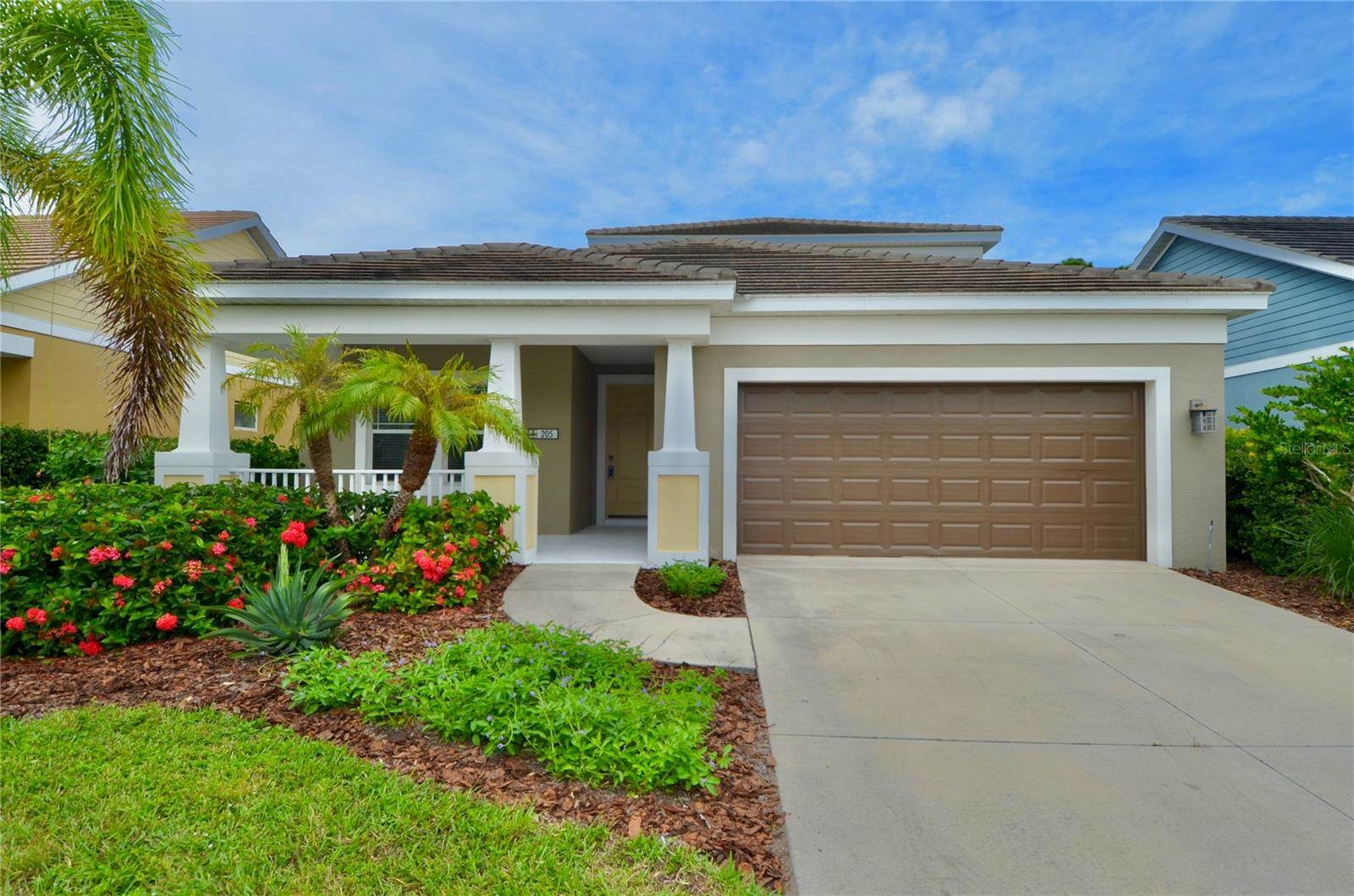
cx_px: 677
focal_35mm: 36
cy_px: 448
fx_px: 1351
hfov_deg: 53.2
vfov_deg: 36.7
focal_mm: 24
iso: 100
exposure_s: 1/250
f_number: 8
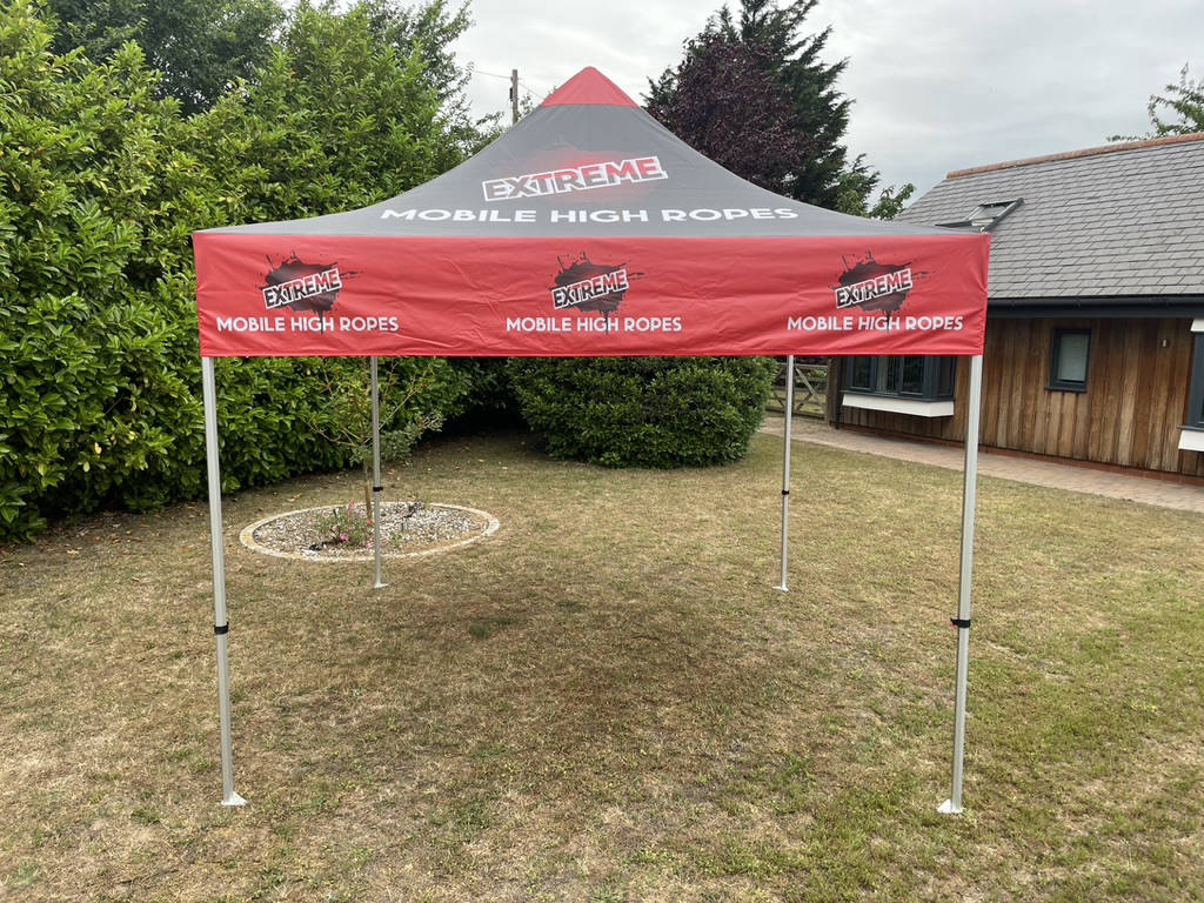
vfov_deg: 53.1
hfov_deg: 67.3
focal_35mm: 26
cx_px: 602
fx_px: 904
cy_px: 452
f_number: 1.6
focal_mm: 4.2
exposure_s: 1/175
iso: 32
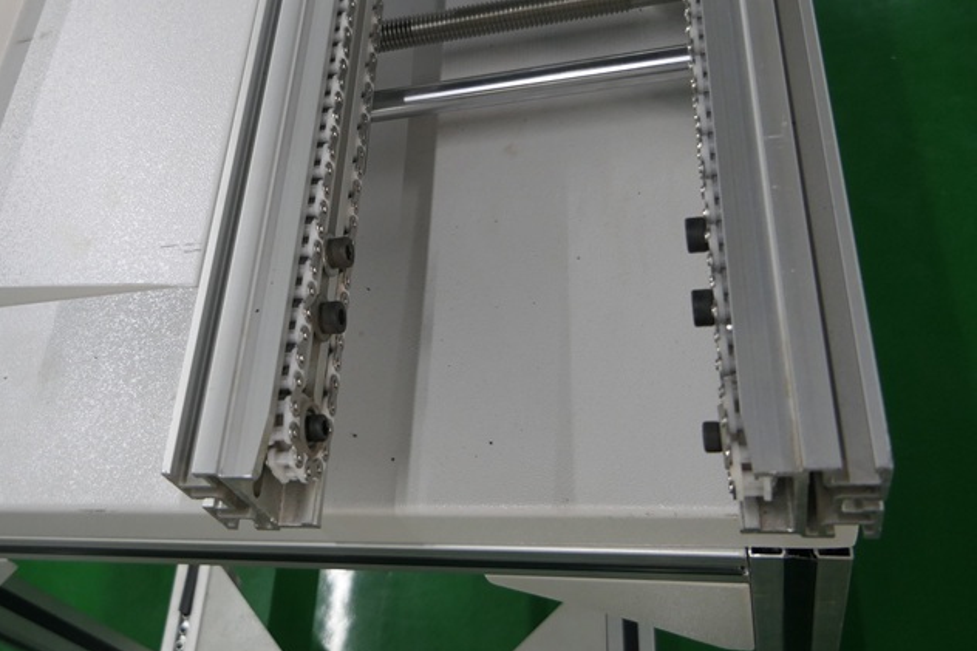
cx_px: 291
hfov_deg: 49.4
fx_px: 1031
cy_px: 230
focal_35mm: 38
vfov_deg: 34.8
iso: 250
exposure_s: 1/60
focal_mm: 8.8
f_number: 2.8
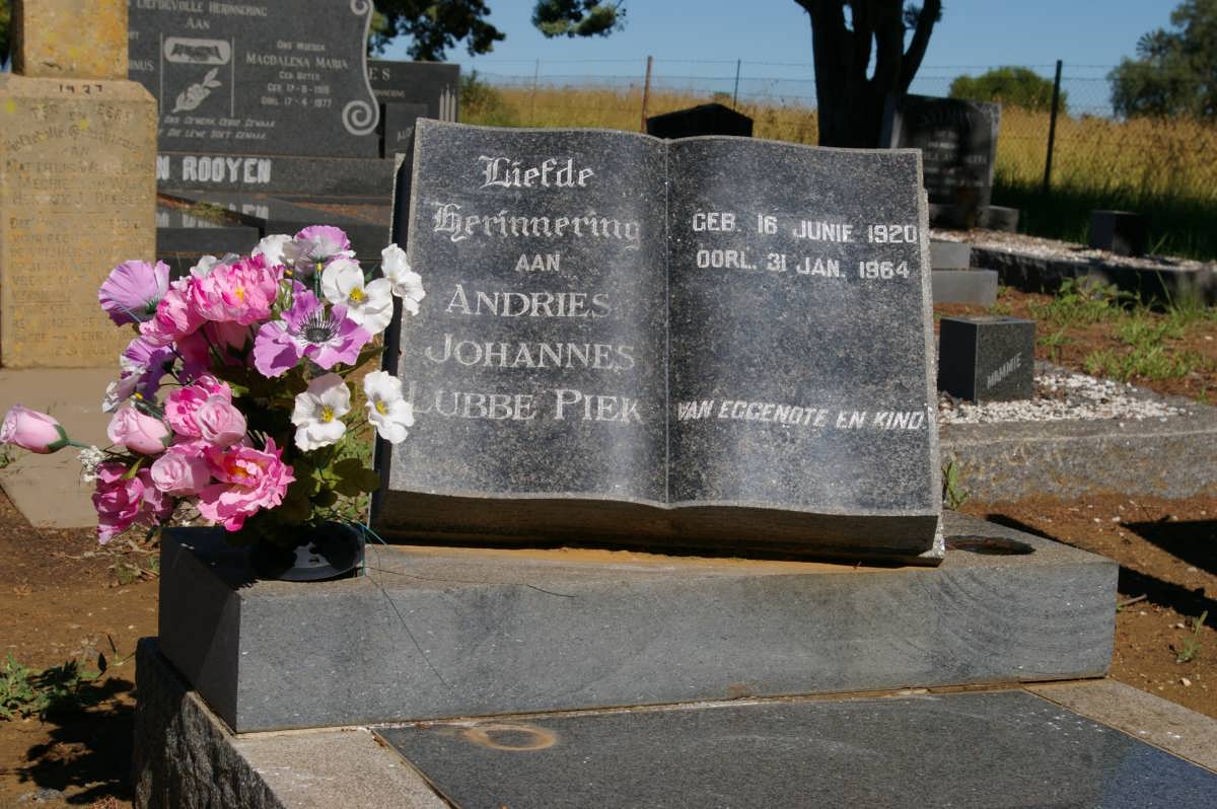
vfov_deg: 22.6
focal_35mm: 60
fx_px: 2027
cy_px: 404
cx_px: 608
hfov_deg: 33.4
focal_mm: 40
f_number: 11
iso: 200
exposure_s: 1/350
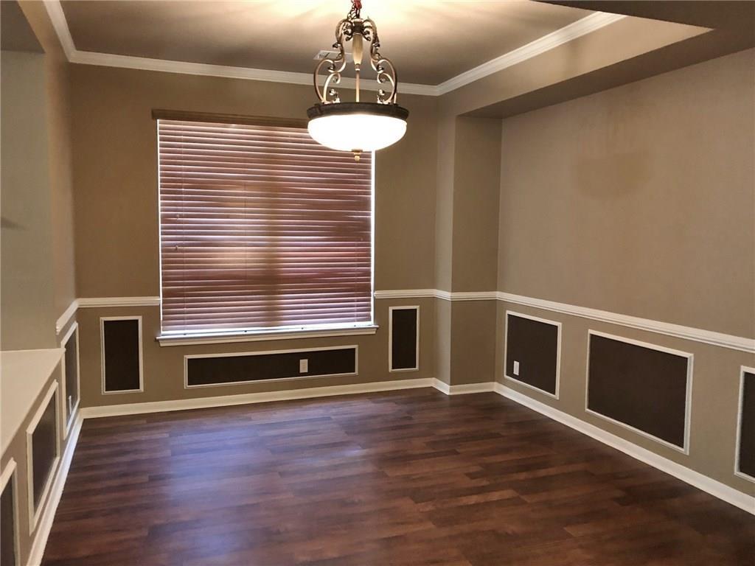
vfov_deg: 49.7
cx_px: 378
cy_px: 283
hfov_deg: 63.4
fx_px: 611
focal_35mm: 28
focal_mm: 3.99
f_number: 1.8
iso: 100
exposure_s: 1/5
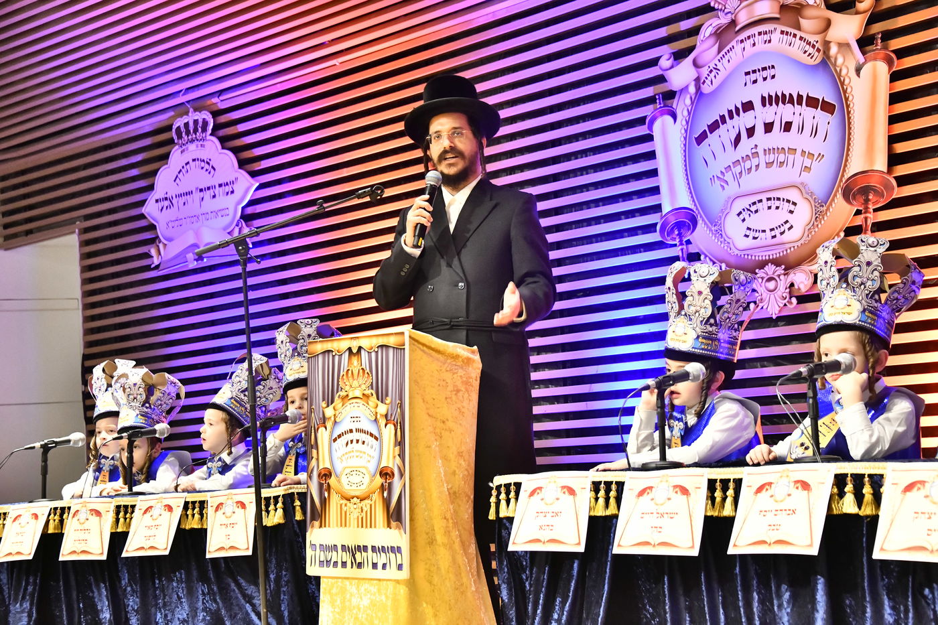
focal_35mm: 82
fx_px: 2136
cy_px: 312
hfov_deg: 24.8
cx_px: 469
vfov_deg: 16.6
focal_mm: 82
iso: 5000
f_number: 5.6
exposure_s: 1/80
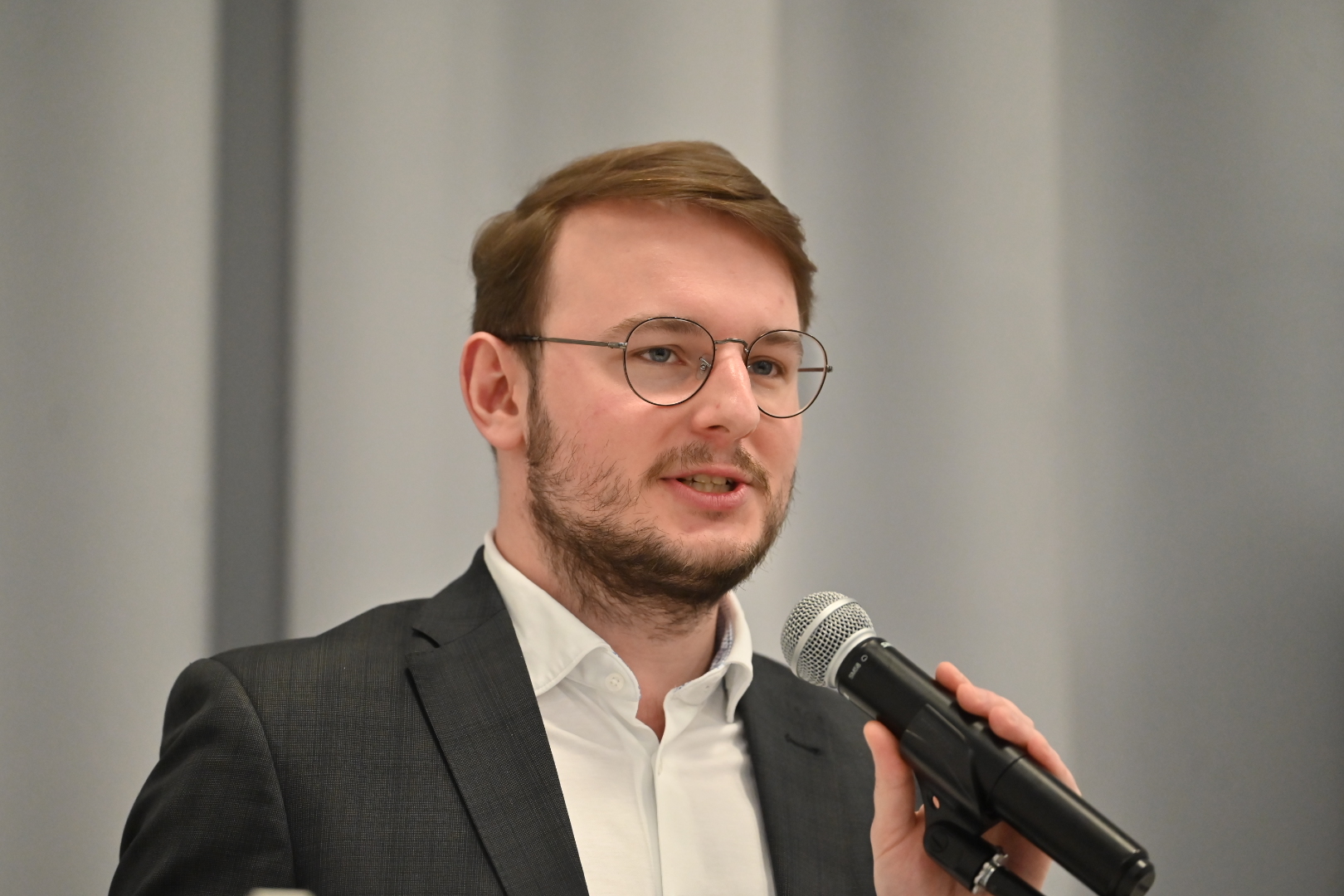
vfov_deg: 7.6
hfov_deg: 11.4
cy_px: 448
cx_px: 672
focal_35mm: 180
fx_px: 6719
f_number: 2.8
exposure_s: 1/1250
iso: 2800
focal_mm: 180
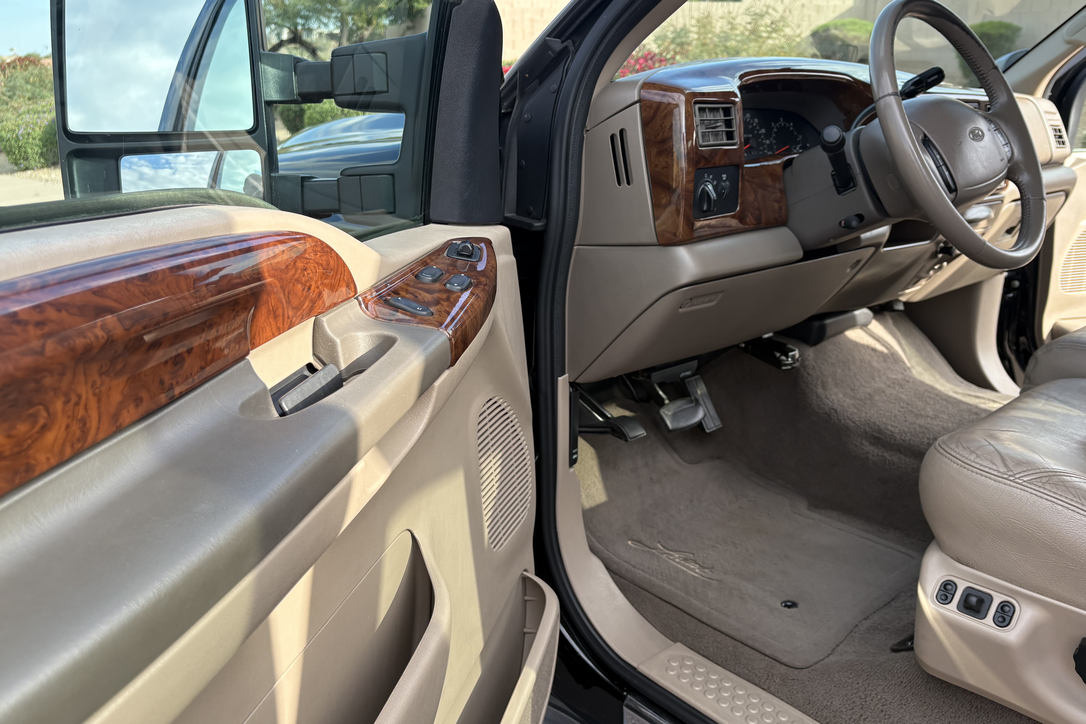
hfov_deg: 65.5
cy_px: 322
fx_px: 845
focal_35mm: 28
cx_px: 526
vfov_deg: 46.3
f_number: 1.6
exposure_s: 1/635
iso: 64
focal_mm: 5.96
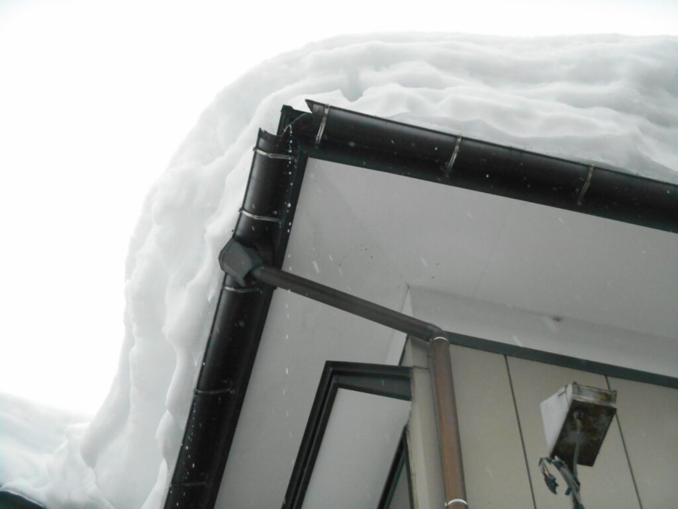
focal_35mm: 80
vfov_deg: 18.4
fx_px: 1567
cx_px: 339
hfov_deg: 24.4
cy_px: 254
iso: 640
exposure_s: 1/250
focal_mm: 14.3
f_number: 4.7
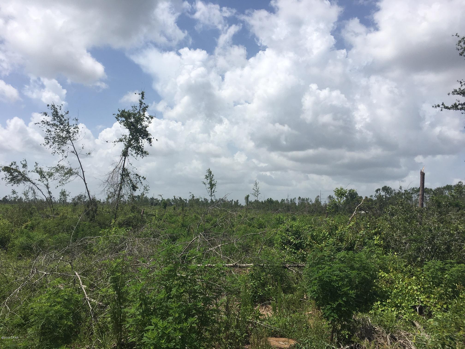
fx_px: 390
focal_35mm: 29
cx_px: 232
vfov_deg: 48.2
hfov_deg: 61.7
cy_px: 174
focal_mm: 4.15
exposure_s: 1/2849
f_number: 2.2
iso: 25
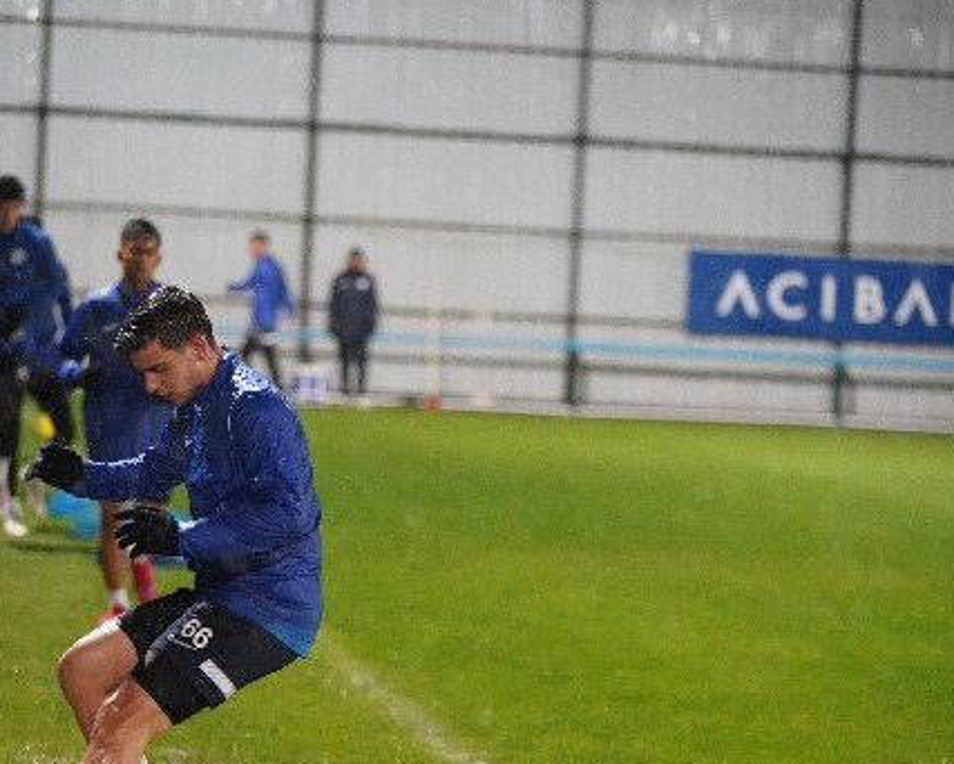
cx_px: 279
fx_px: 5113
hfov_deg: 10.6
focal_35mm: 181
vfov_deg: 8.5
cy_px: 490
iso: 6400
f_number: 2.8
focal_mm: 123
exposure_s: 1/400
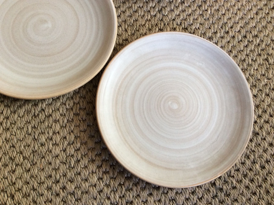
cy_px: 102
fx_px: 253
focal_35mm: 32
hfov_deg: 56.9
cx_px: 137
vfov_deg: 44.1
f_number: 2.4
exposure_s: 1/25
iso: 100
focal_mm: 3.3
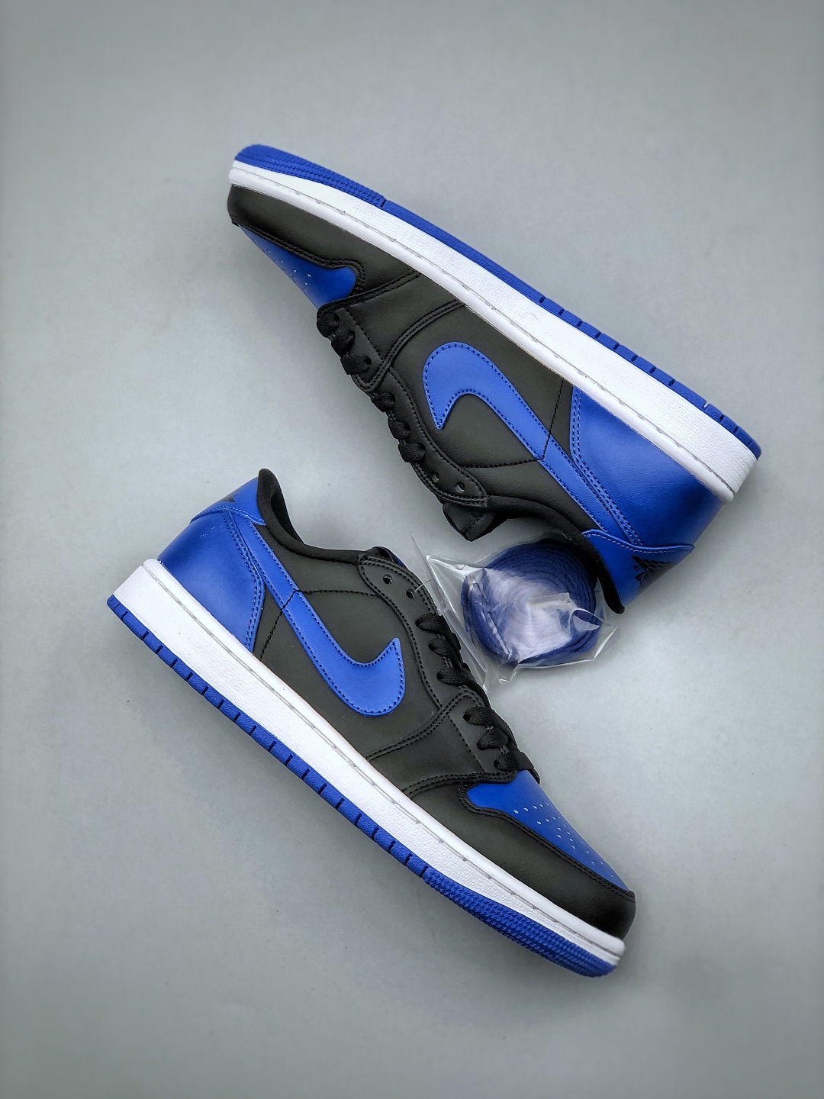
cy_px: 550
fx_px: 1809
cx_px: 412
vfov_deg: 33.8
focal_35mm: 57
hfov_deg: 25.7
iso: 25
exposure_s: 1/50
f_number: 2.8
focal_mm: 6.6
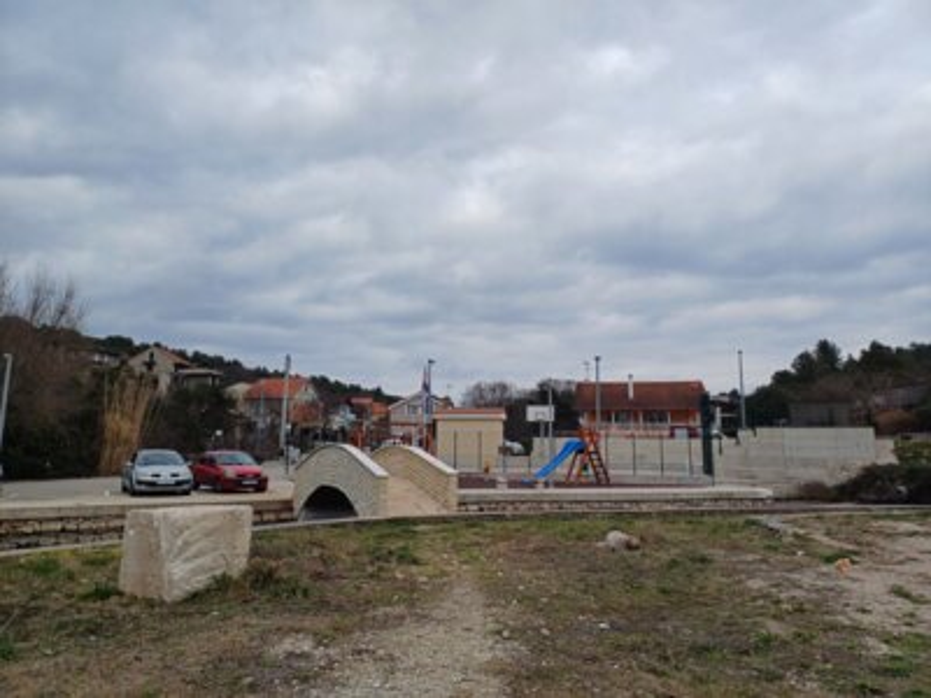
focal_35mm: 25
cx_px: 466
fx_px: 672
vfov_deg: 54.9
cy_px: 349
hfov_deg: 69.4
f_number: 1.8
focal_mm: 4.65
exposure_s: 1/426
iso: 50
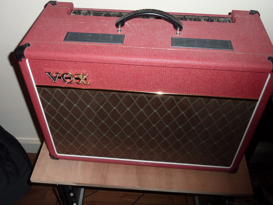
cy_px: 102
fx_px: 276
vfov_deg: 40.7
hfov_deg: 52.6
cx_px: 136
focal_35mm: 35
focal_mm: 5.7
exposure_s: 1/30
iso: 100
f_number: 3.5
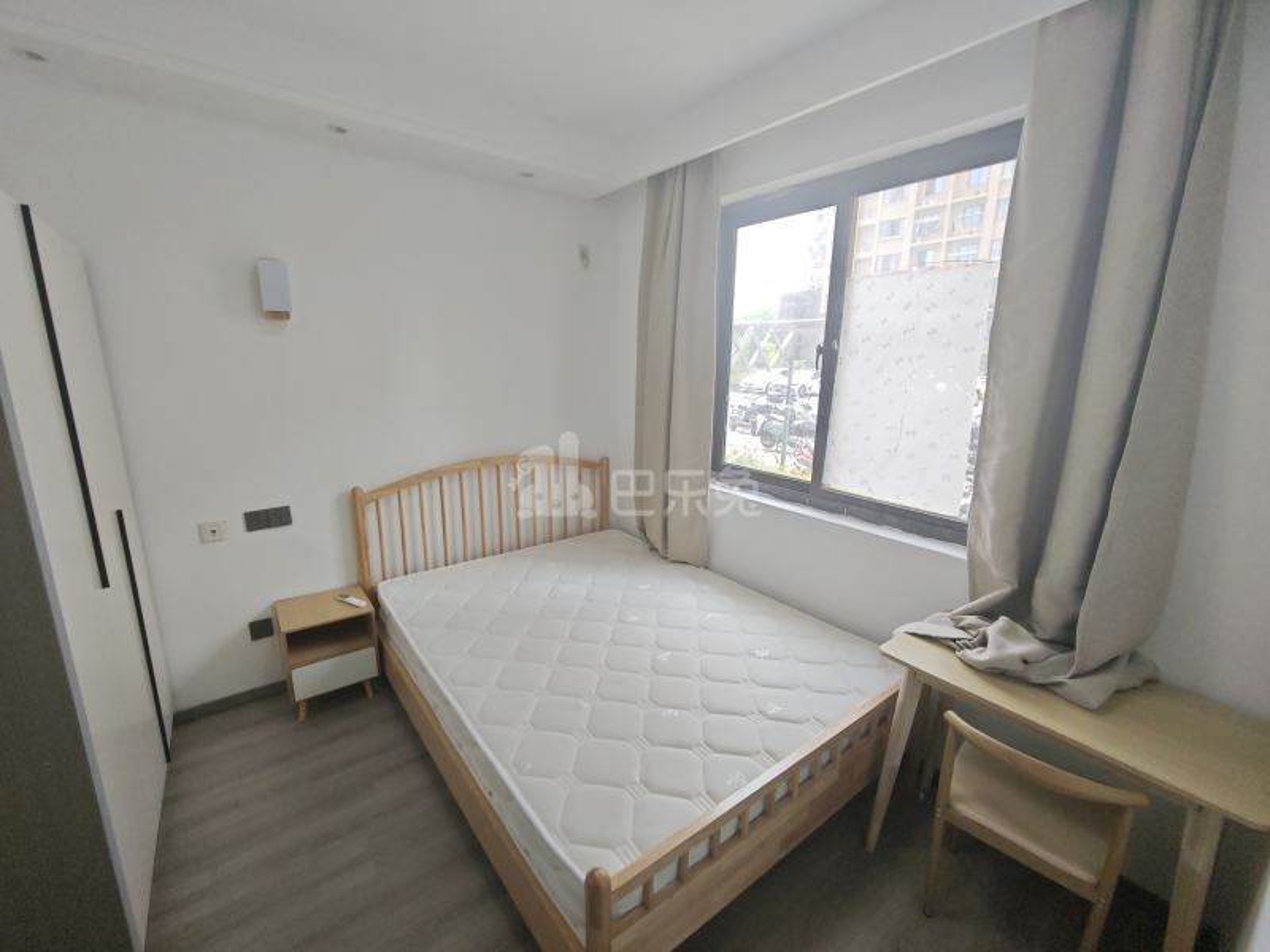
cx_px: 635
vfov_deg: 85.7
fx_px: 514
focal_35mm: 14
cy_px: 476
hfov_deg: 102.1
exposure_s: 1/60.3
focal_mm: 2.16
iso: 80
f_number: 2.2
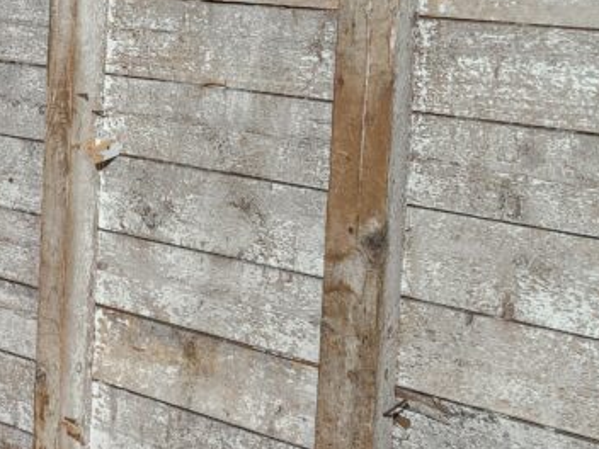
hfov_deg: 27.2
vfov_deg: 21.6
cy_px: 73
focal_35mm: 67
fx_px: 1159
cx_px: -9
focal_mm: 5.4
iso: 160
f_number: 1.8
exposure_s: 1/120
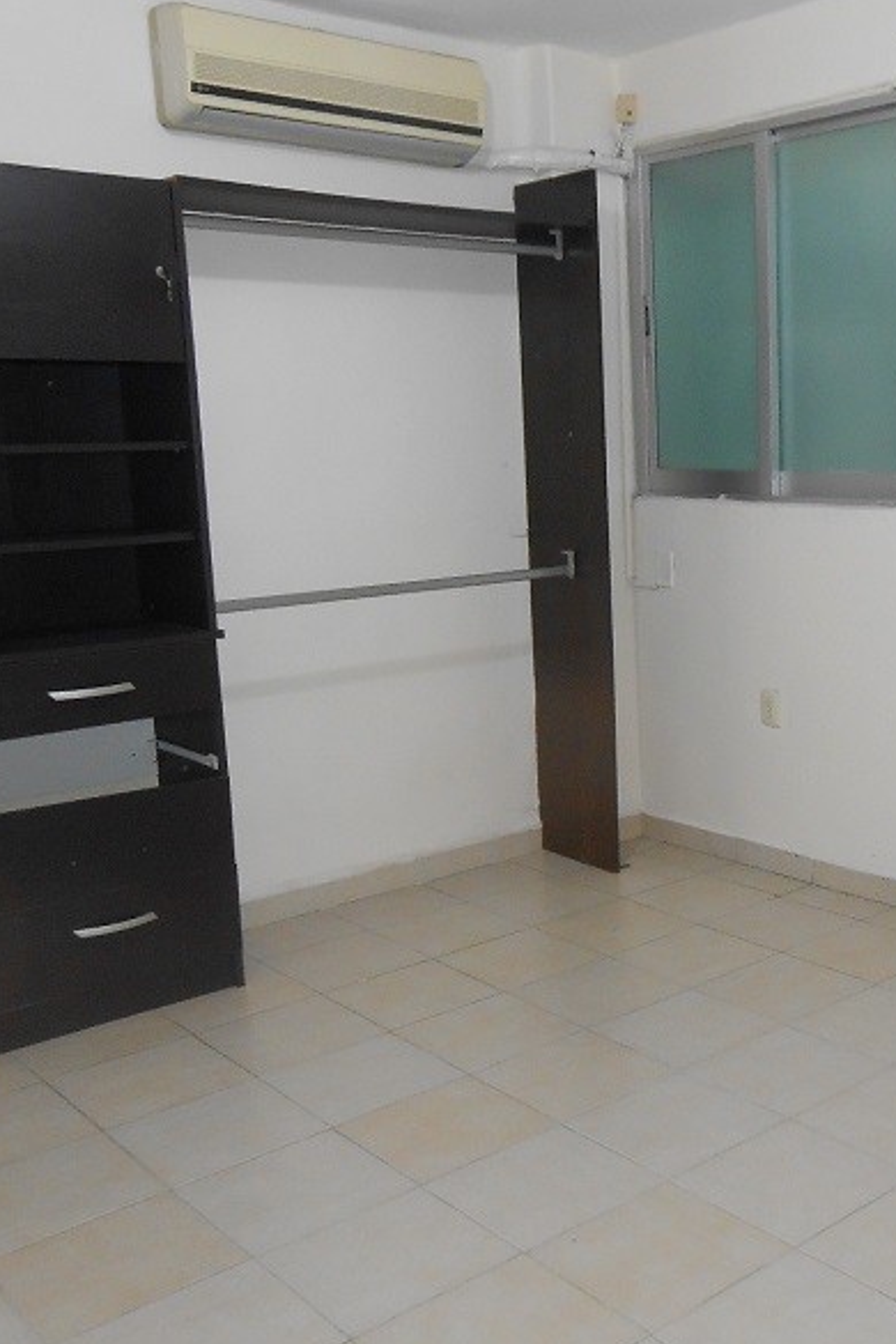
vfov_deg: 51.9
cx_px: 744
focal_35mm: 37
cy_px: 682
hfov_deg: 34.6
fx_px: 1381
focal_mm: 4.6
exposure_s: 1/25
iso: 250
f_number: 3.5
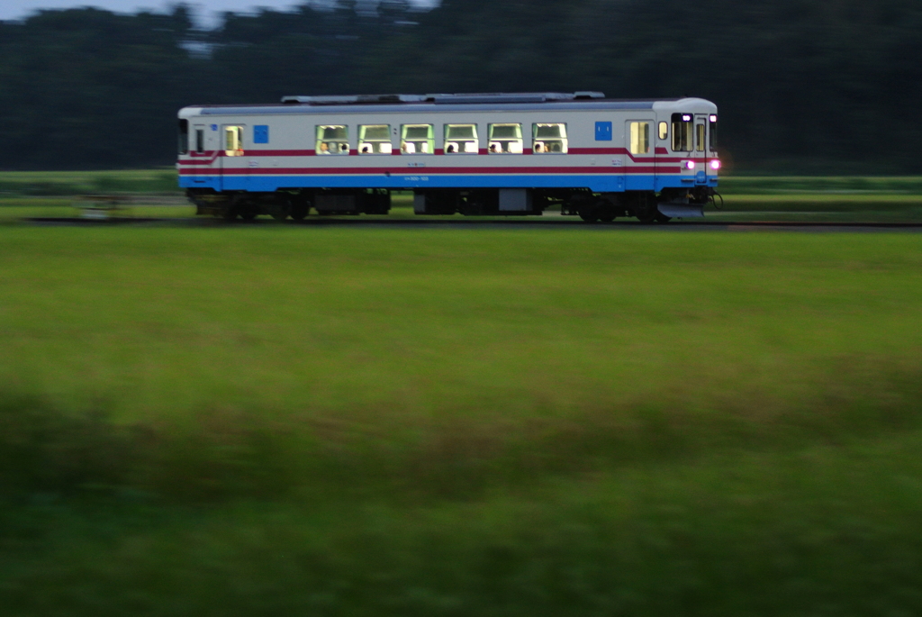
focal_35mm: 135
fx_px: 3461
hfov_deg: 15.2
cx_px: 461
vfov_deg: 10.2
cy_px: 308
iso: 400
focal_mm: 50
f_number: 2
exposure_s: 1/20
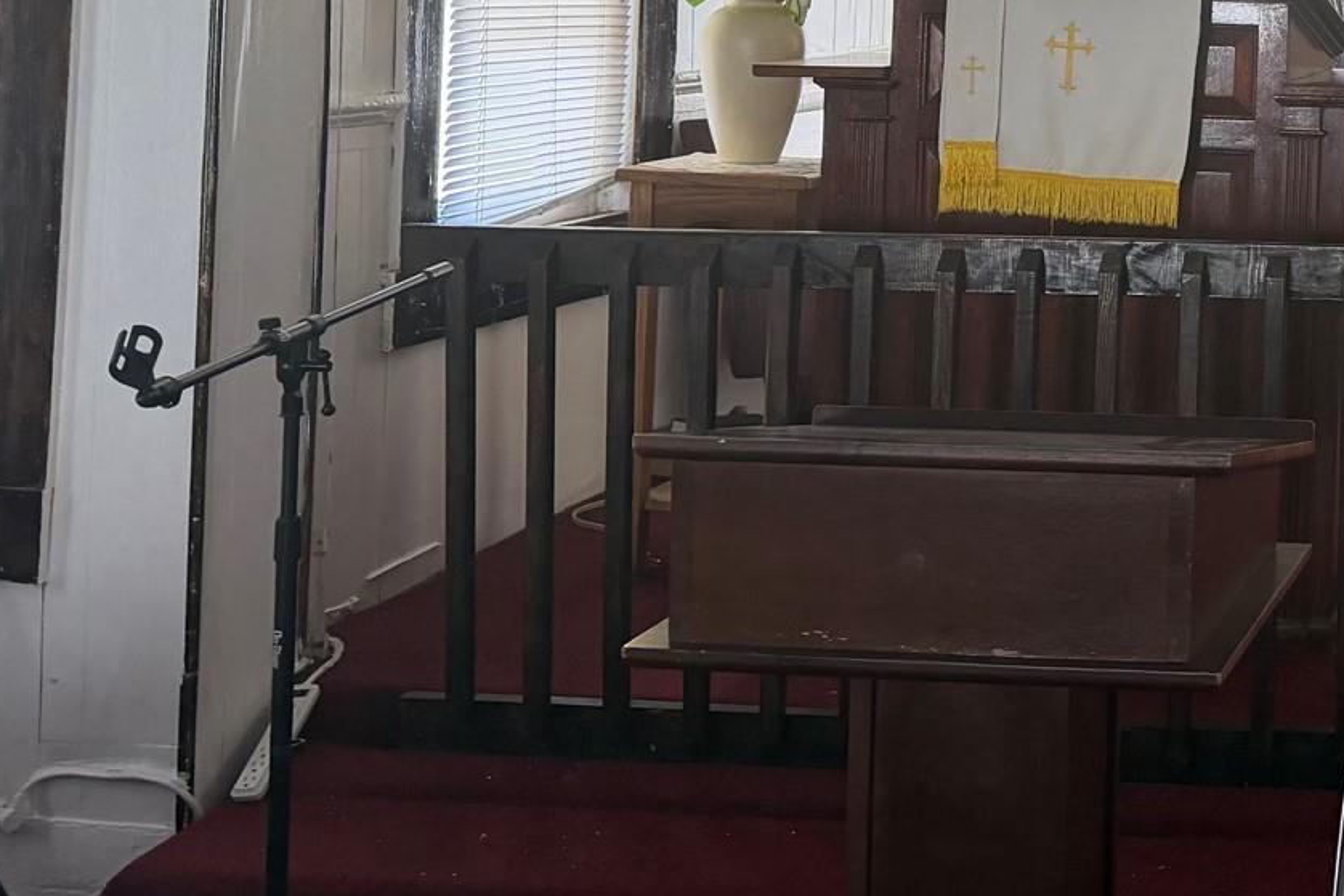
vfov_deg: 21.4
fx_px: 2278
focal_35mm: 61
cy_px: -26
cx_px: 1581
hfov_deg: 28.8
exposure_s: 1/85
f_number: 1.78
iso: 200
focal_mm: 6.76
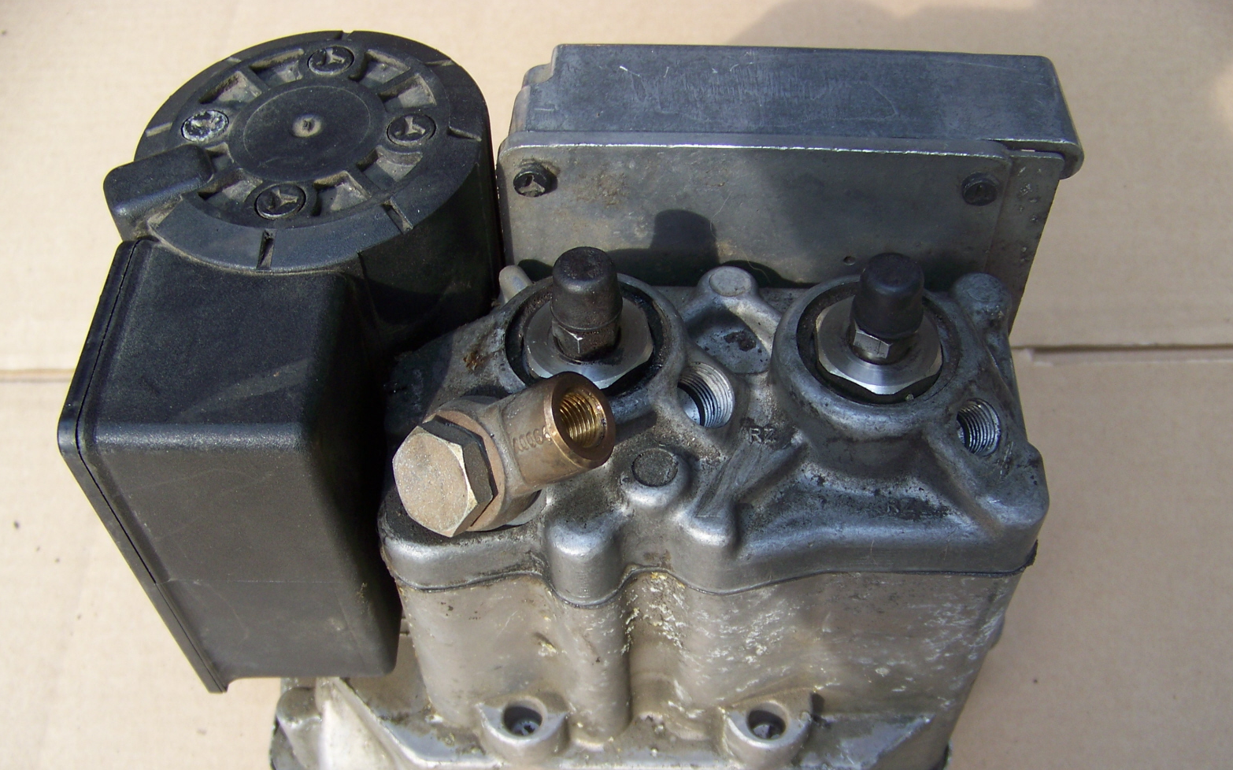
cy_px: 464
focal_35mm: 39
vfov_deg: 32.6
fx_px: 1310
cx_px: 623
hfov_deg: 50.4
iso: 64
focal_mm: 5.85
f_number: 2.8
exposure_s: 1/40
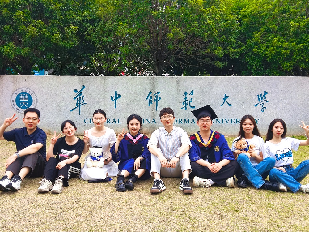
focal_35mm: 39
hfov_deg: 47.9
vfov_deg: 36.8
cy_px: 116
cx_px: 154
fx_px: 348
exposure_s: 1/413
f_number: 1.79
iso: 50
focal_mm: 4.71
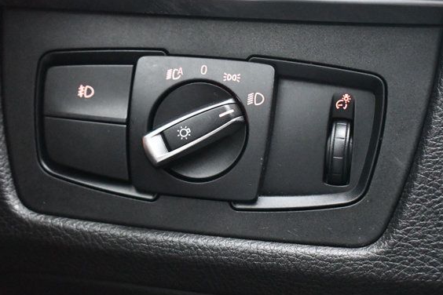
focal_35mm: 76
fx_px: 935
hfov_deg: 26.6
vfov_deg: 17.9
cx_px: 207
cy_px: 141
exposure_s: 1/30
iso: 12800
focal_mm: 45
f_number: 5
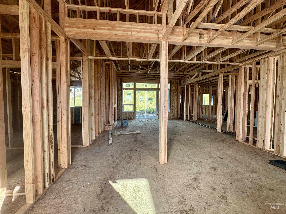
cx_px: 143
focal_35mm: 14
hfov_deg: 102.1
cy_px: 107
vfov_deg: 85.7
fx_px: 116
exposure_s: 1/114
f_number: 2.2
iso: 40
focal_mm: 2.22
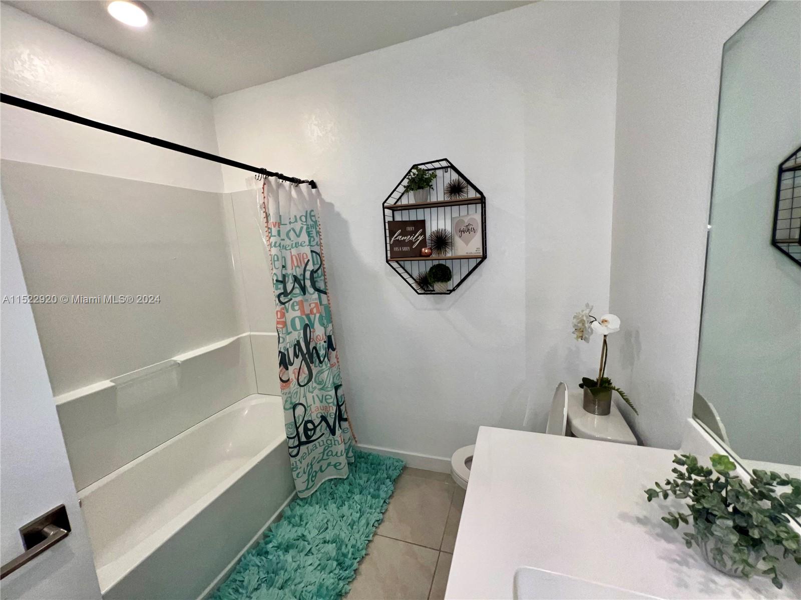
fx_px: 301
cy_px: 300
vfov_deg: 89.9
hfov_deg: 106.2
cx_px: 400
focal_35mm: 13
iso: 125
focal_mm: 1.57
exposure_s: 1/120
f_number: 1.8
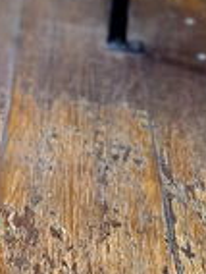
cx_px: -162
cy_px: -225
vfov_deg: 17.5
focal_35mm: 90
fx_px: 712
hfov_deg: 14.5
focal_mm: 5.23
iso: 125
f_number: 1.8
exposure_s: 1/50
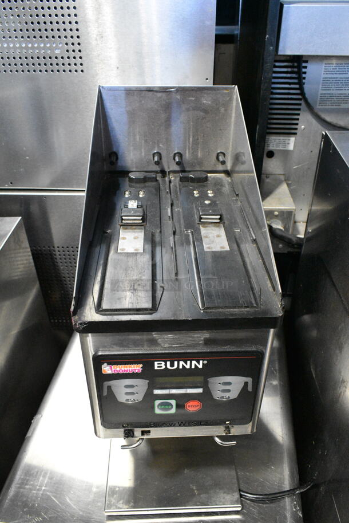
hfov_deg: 43.7
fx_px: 436
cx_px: 174
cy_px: 262
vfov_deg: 61.9
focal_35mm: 30
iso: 6400
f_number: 7.1
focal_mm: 20
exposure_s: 1/200
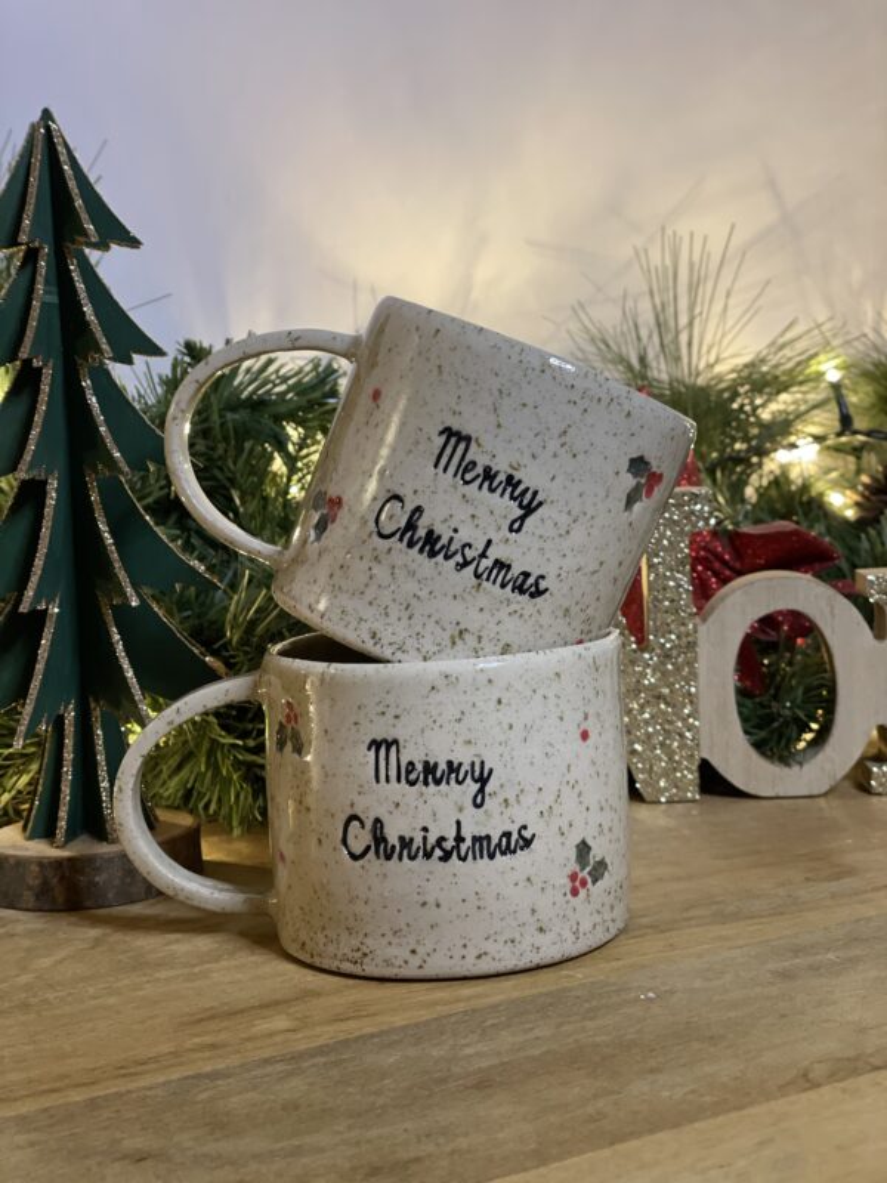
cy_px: 592
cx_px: 444
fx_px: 1777
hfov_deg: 28.0
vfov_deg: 36.8
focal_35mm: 52
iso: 200
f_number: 2
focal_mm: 6
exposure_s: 1/40
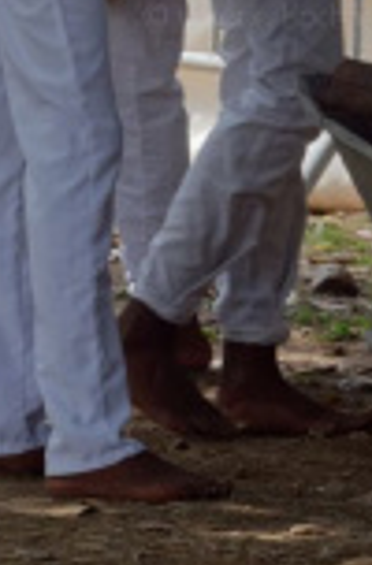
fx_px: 13906
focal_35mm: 889
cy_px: -543
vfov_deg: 2.3
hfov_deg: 1.5
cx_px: 567
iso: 250
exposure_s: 1/160
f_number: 8
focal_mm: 150
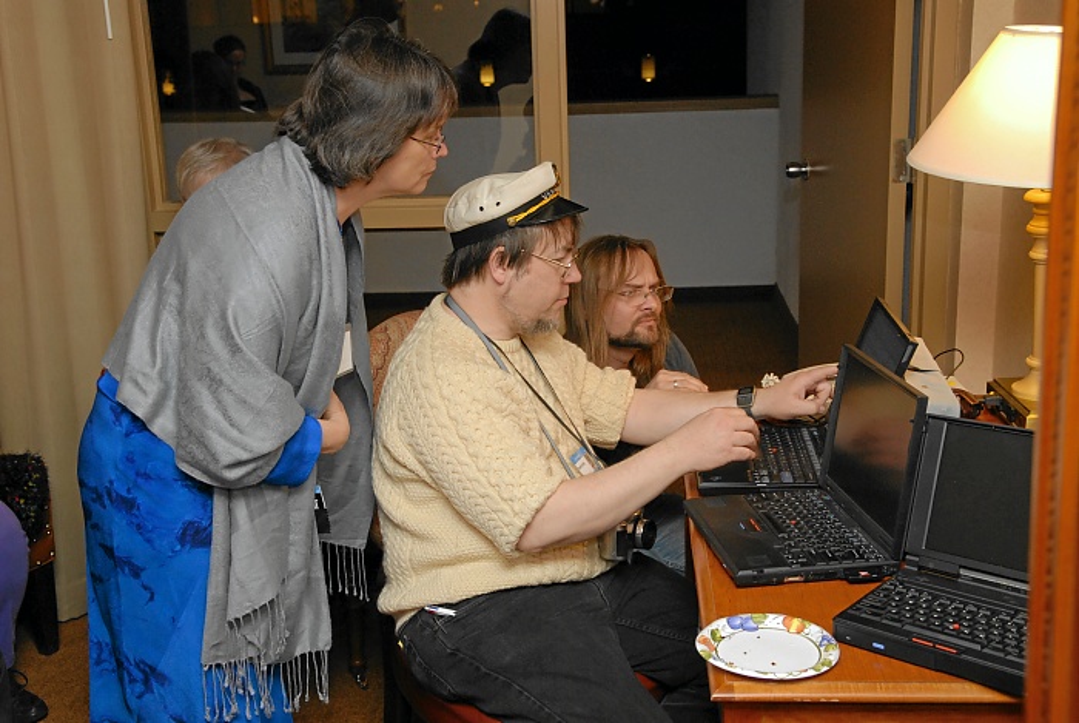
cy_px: 362
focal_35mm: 45
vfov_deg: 30.0
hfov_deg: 43.5
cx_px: 540
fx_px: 1351
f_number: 4.5
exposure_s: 1/60
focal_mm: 30
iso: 400
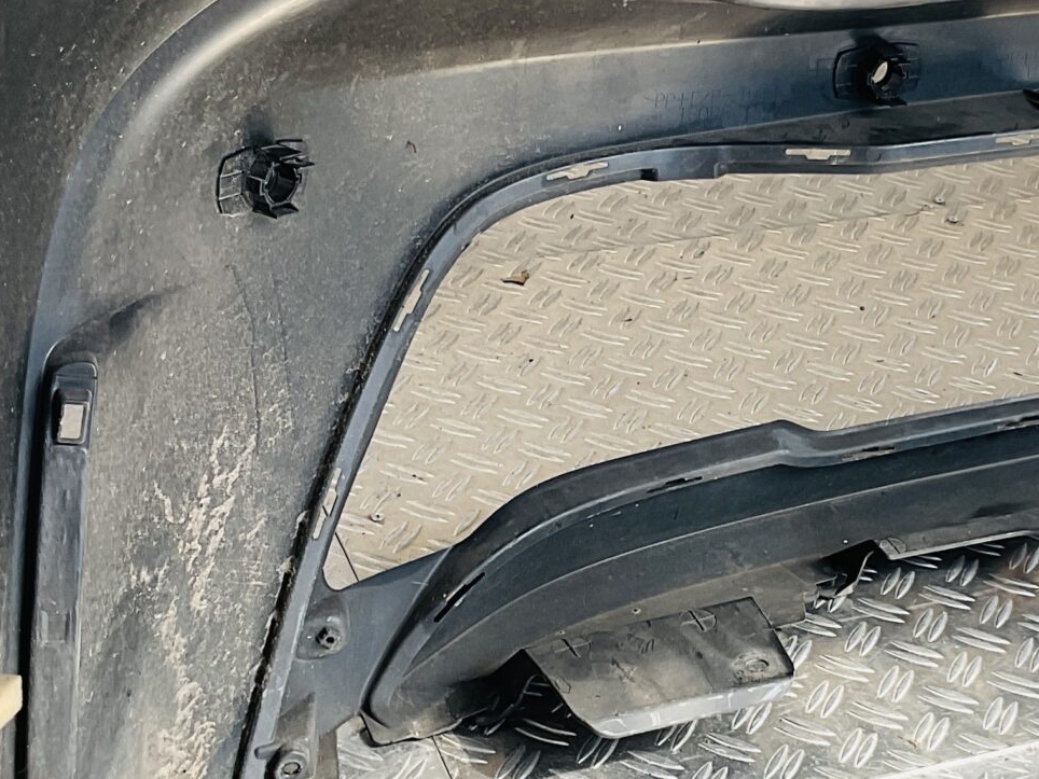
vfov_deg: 19.1
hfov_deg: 24.9
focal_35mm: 77
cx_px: 833
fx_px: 2311
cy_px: 349
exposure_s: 1/370
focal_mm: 3
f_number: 1.8
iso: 16
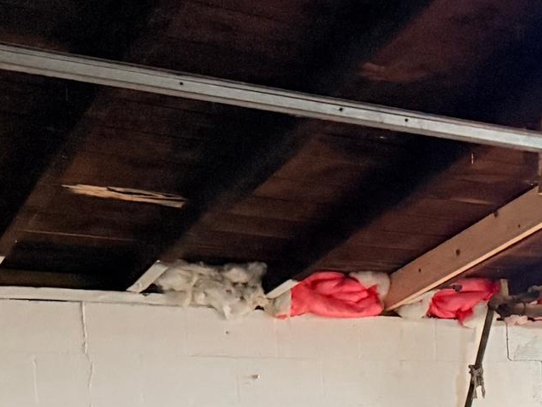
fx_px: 1206
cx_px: 547
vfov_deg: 17.6
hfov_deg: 24.2
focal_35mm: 77
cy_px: 572
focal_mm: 6.76
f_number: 1.78
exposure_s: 1/40
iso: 800
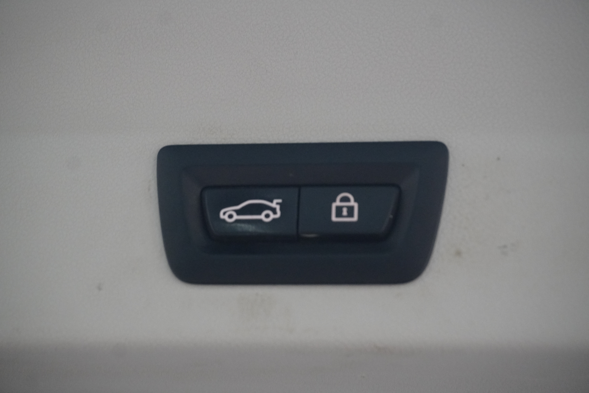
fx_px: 1227
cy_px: 196
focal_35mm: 75
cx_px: 294
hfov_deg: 27.0
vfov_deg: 18.2
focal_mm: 50
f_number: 6.3
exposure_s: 1/80
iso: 3200
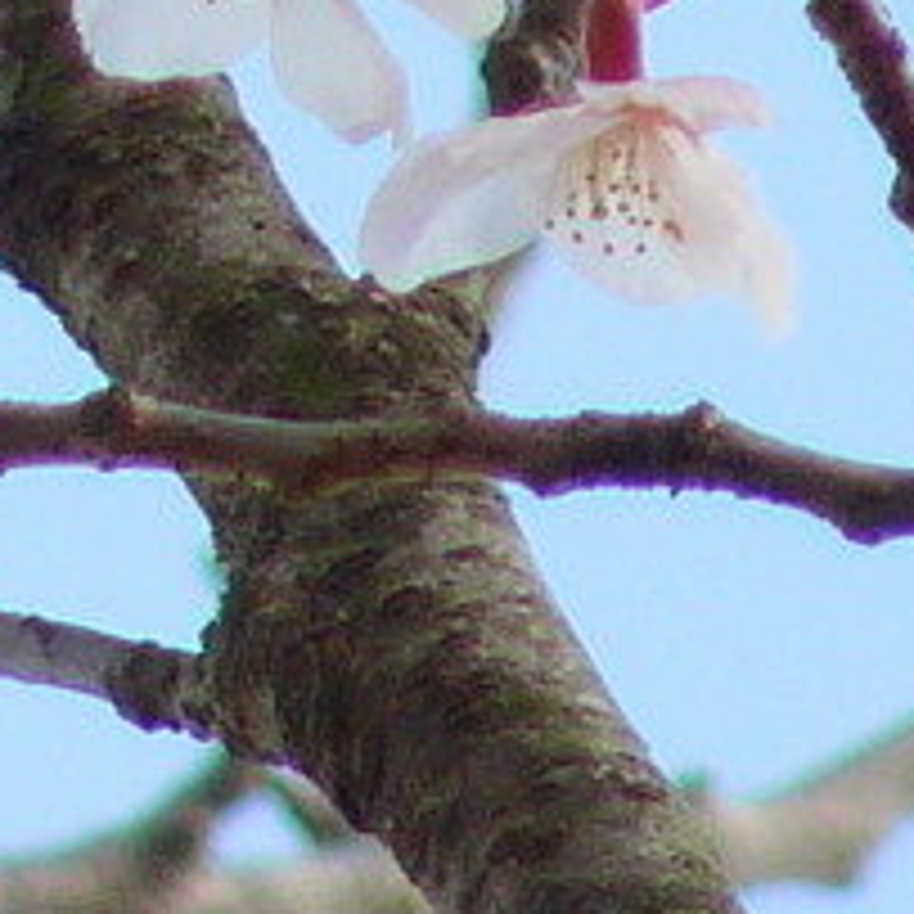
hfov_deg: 0.4
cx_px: -135
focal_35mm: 3928
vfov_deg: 0.4
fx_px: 117340
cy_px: -306
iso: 125
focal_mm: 86.4
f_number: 4.4
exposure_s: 1/125
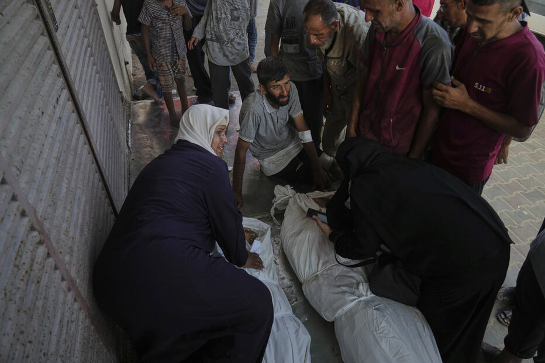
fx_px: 363
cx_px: 272
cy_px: 182
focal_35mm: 24
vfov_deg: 53.1
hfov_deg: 73.8
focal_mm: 24
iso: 400
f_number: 4
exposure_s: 1/400
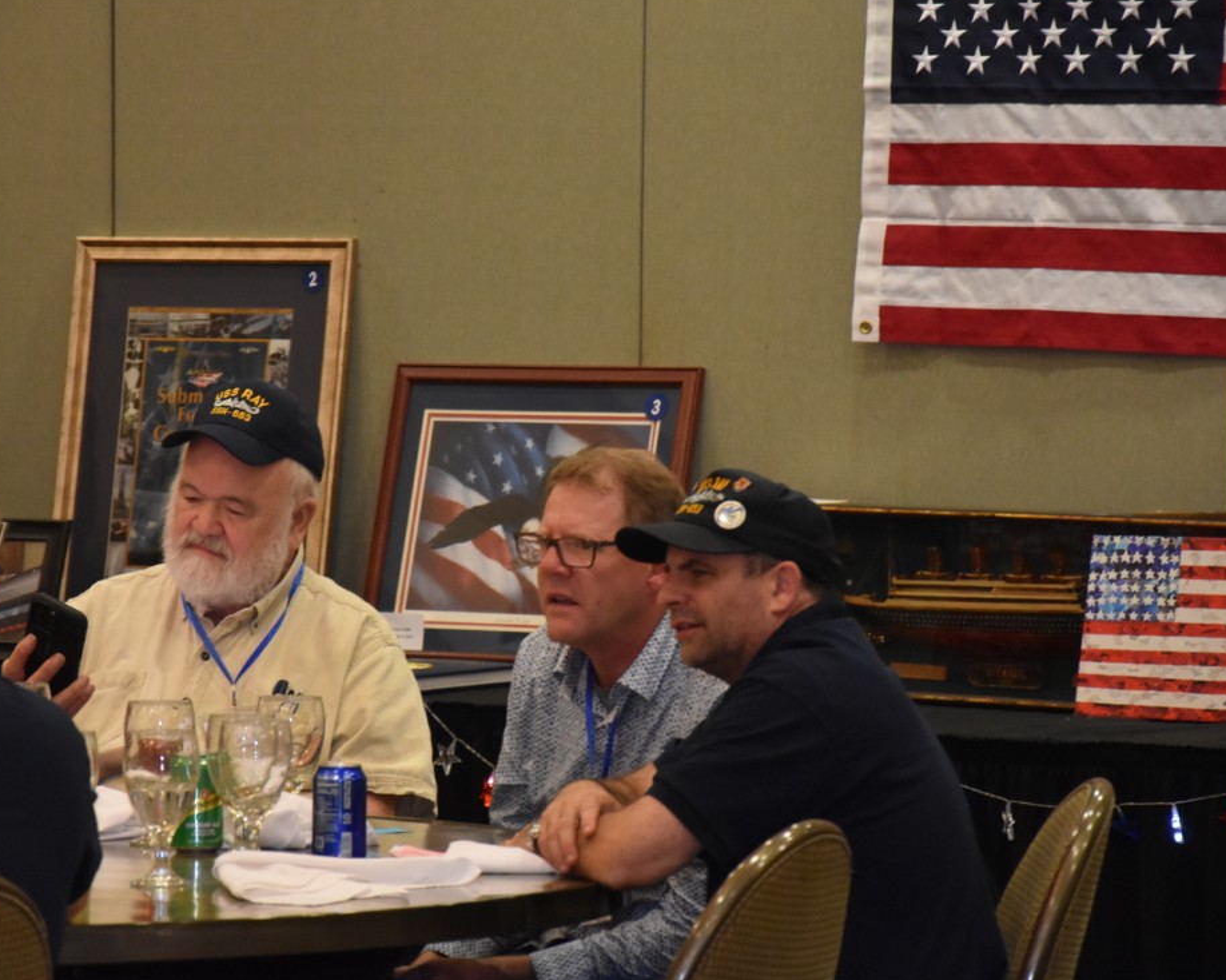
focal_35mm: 186
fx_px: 6733
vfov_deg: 8.3
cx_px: 514
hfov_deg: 10.4
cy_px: 473
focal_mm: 105
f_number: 5.6
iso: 2800
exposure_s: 1/60
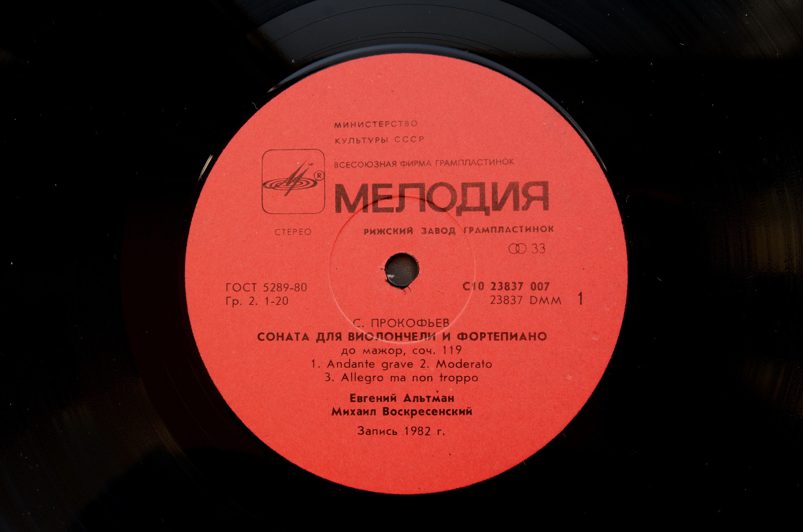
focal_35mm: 52
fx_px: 1169
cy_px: 266
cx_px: 402
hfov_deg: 37.9
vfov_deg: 25.6
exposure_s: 1/60
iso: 320
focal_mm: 35
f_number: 9
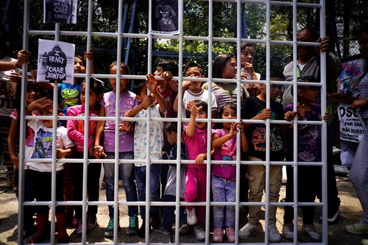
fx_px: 153
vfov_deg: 77.3
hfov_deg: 100.4
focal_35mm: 15
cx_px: 184
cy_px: 122
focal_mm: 15
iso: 100
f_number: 2
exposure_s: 1/640
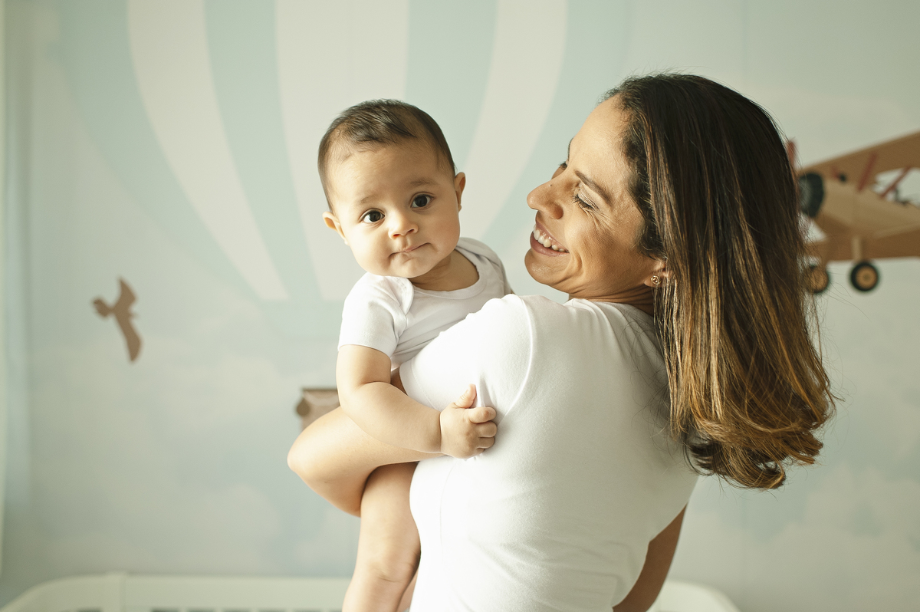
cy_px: 306
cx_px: 460
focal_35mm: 35
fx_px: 894
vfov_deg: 37.8
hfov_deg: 54.5
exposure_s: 1/125
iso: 800
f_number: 2.8
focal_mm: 35
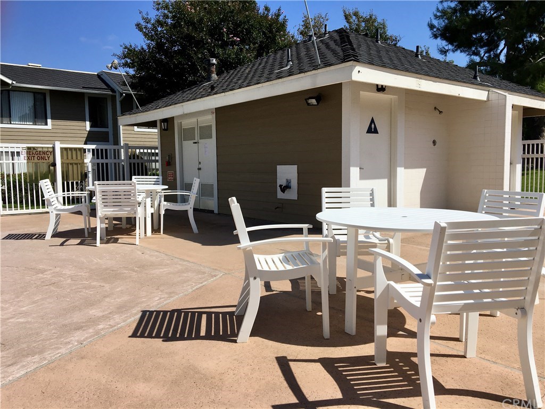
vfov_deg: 48.2
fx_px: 457
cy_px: 204
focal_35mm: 29
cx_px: 272
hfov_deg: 61.7
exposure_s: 1/2849
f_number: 2.2
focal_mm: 4.15
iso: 25
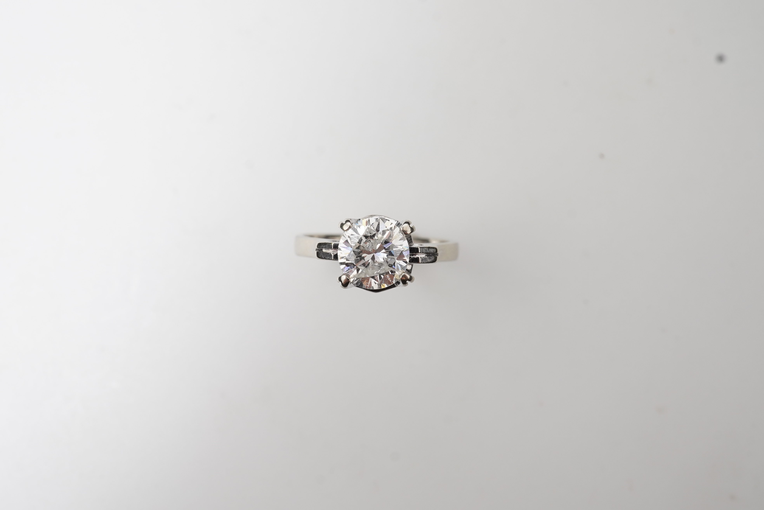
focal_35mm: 45
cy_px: 255
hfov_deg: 43.6
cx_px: 382
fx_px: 955
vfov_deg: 29.9
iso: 400
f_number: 16
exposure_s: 1/100
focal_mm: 30
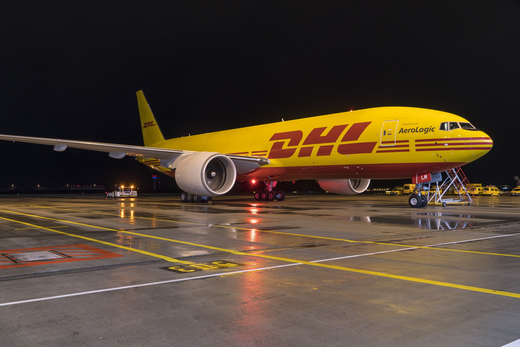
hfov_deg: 58.7
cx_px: 260
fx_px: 462
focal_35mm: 32
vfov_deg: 41.1
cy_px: 174
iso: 640
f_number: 7.1
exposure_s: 1/3
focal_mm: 32
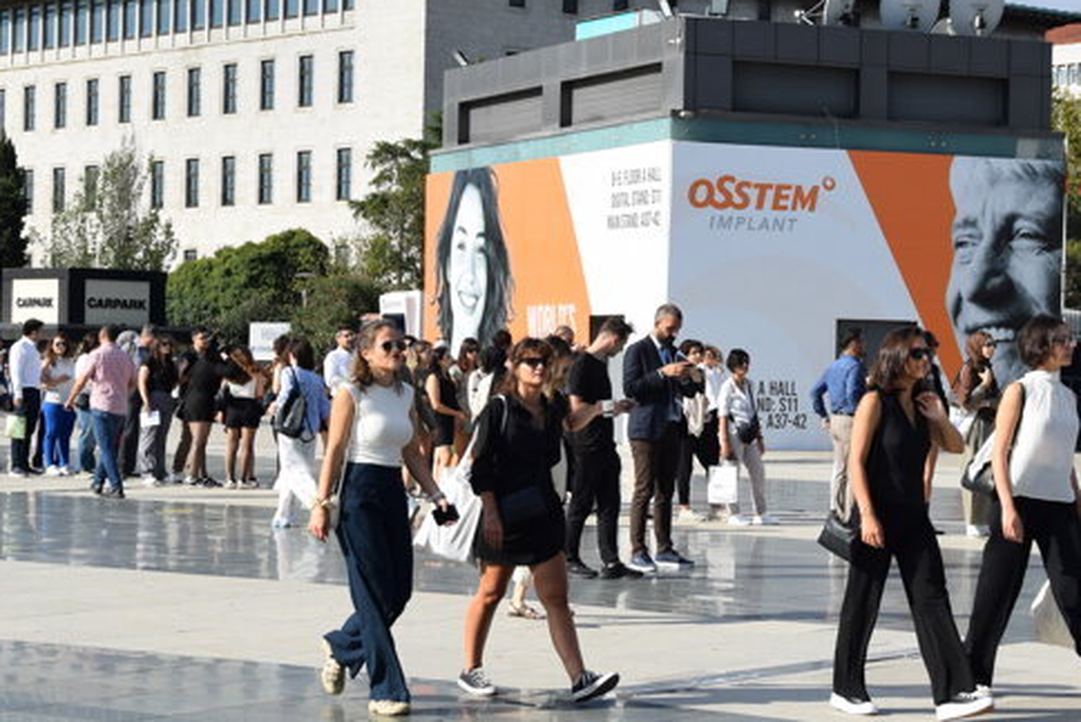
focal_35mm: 94
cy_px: 294
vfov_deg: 14.6
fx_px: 2820
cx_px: 657
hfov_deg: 21.7
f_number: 10
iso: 200
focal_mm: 35
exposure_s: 1/400
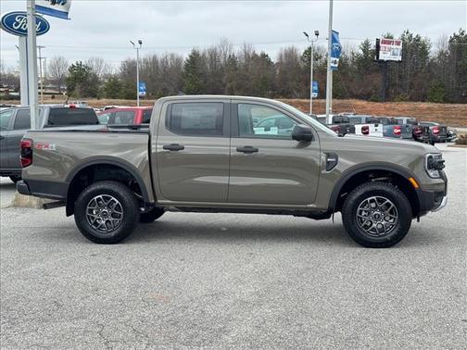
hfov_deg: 39.7
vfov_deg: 30.3
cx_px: 234
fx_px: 648
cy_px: 175
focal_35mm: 48
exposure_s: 1/1524
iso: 64
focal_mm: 6.76
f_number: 1.78
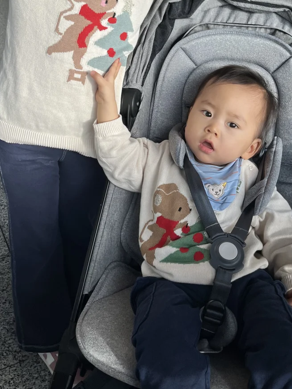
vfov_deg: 43.0
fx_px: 484
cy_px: 117
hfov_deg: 33.5
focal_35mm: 43
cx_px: 177
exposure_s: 1/216
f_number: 1.6
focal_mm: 5.1
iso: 40
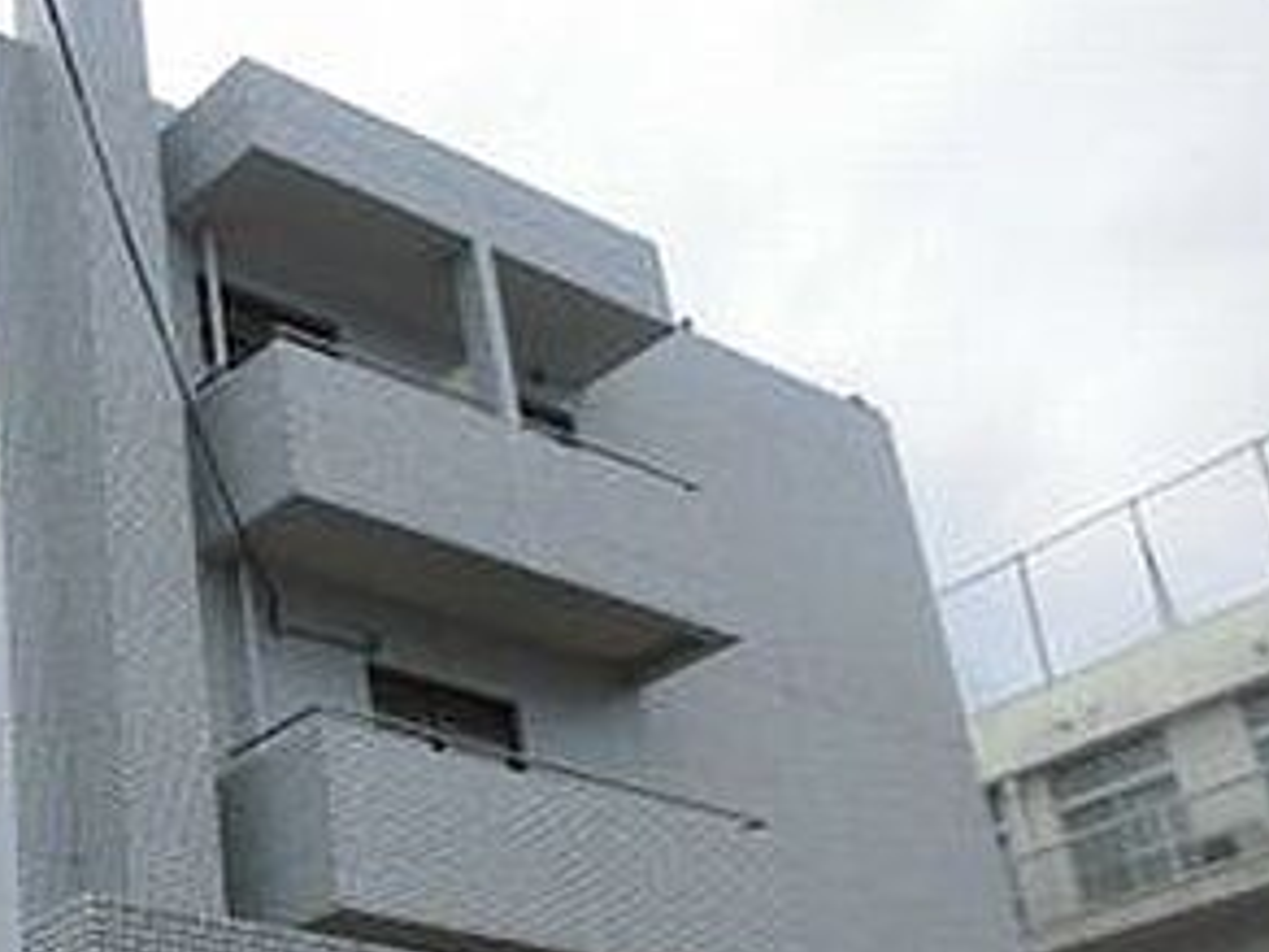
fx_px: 2090
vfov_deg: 25.5
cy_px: 643
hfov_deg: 30.8
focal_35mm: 57
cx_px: -61
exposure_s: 1/1000
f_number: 3.5
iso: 100
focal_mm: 4.6
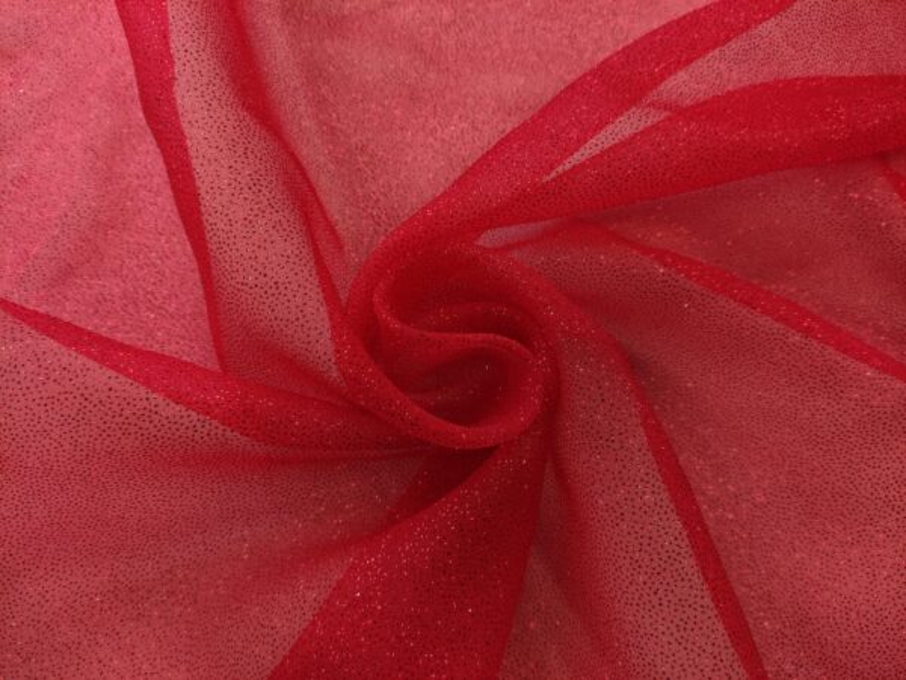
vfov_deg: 54.9
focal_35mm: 25
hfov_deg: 69.4
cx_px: 453
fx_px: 654
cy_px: 340
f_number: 1.89
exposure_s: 1/160
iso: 160
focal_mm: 5.43
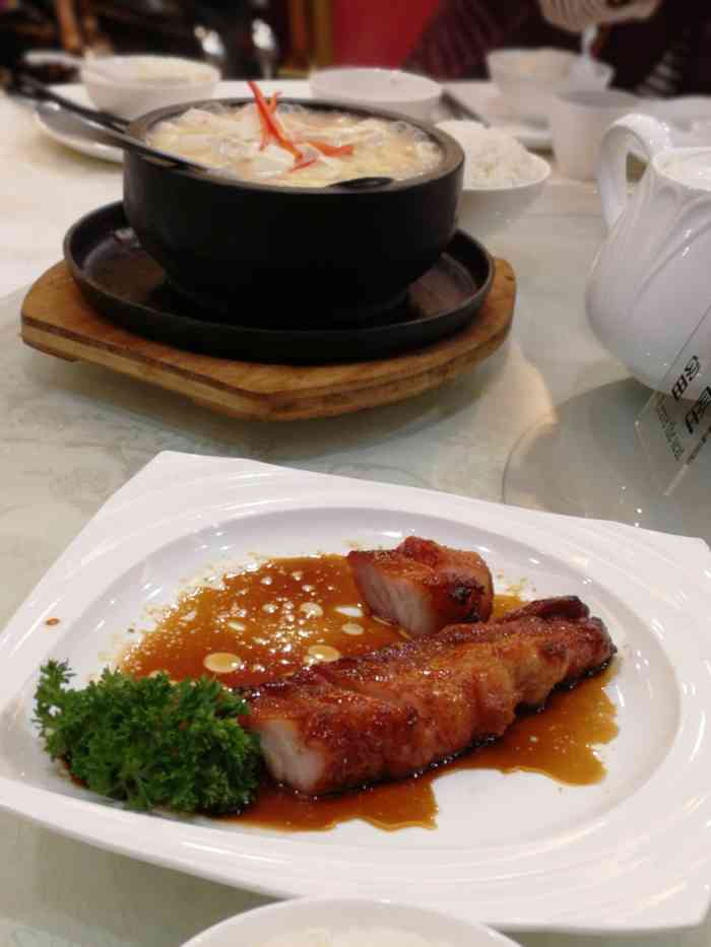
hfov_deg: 27.0
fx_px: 1479
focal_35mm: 54
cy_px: 474
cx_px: 356
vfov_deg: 35.5
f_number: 4
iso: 200
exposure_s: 1/33.3
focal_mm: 3.95
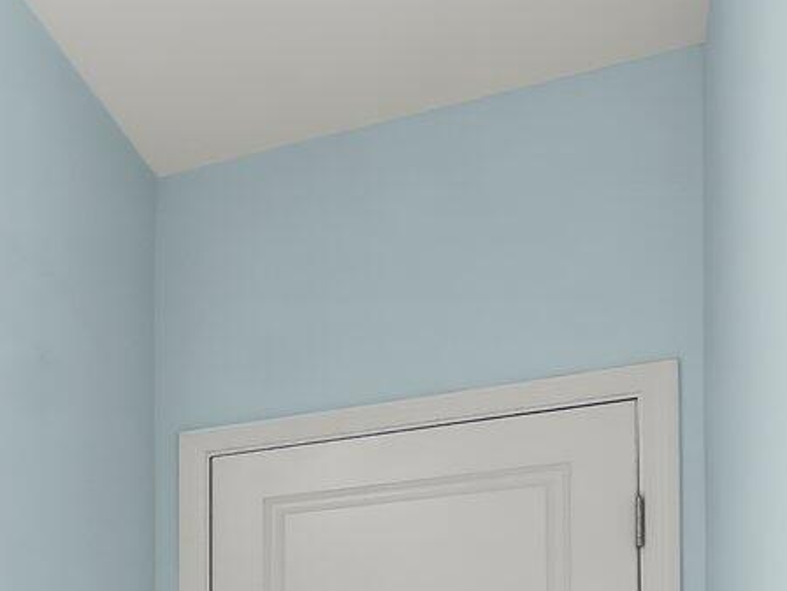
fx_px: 1501
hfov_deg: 20.5
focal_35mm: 66
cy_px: 848
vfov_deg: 19.7
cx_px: -634
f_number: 9
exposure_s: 1/10
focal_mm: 10
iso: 400
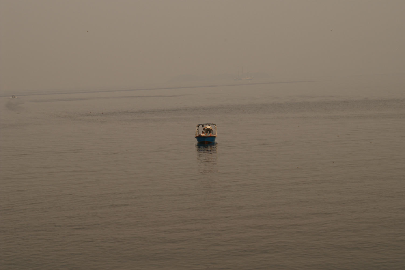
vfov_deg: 13.0
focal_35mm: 105
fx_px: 1180
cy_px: 135
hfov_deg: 19.5
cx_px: 202
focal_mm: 70
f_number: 9
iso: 100
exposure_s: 1/200
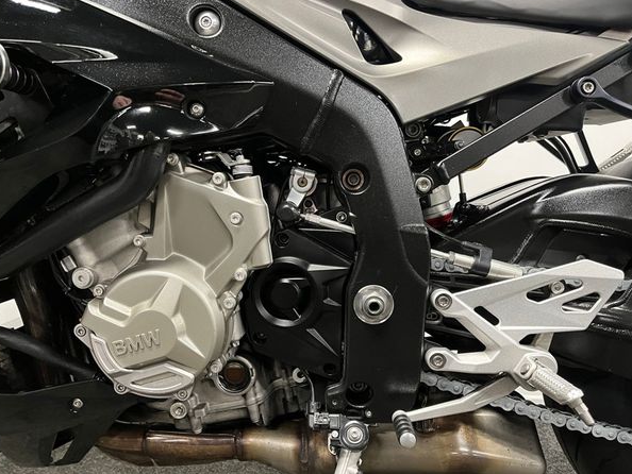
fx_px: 511
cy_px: 238
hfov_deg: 63.4
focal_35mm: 28
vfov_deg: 49.8
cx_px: 307
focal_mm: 5.1
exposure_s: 1/33
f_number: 1.6
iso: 400
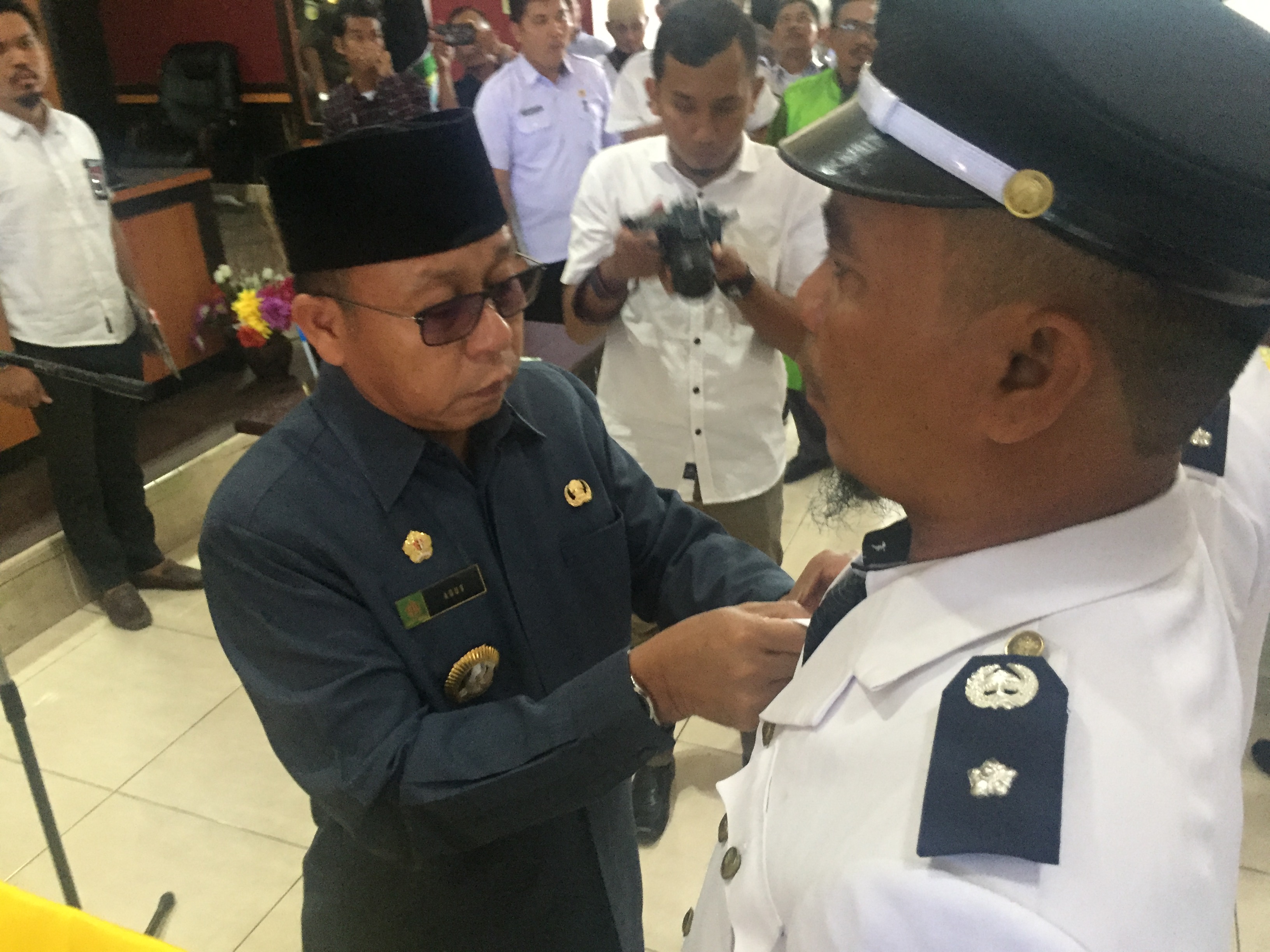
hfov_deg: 61.7
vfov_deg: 48.2
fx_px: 1064
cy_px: 476
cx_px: 635
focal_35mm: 29
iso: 320
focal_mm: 4.15
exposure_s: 1/17
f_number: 2.2
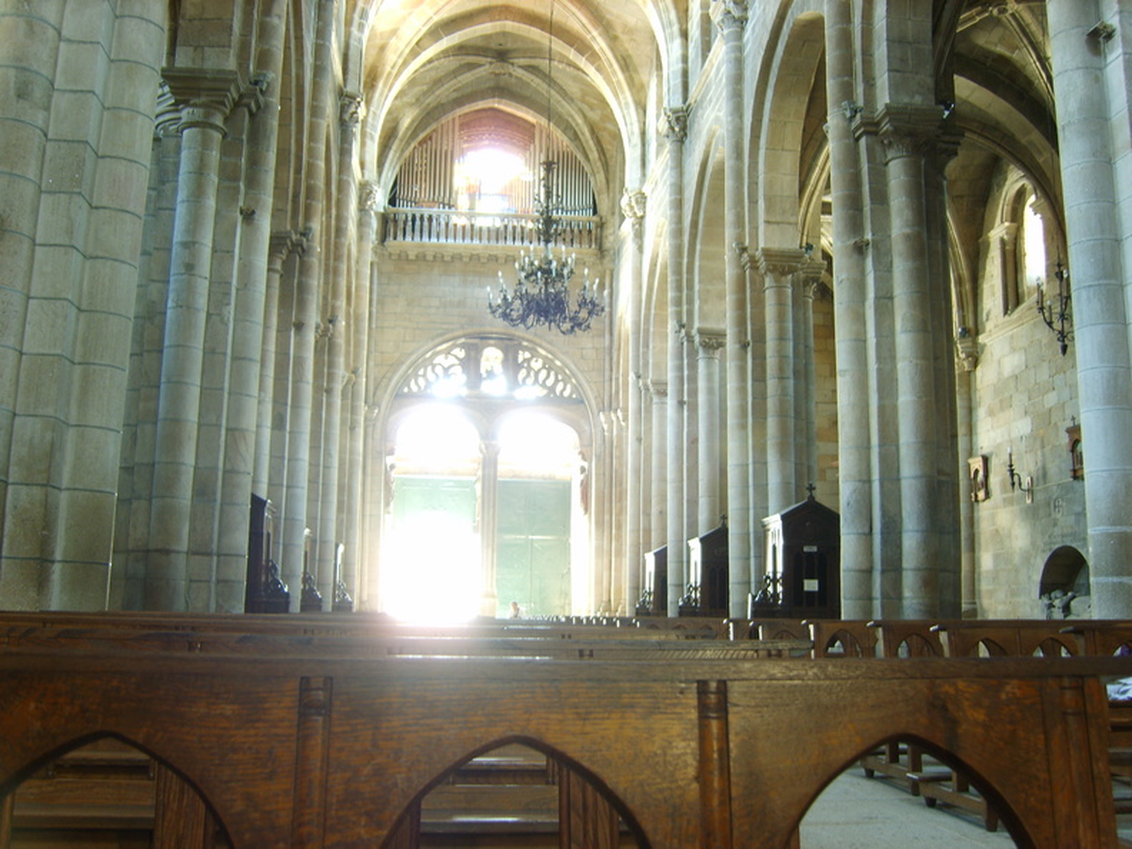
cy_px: 424
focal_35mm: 35
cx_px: 566
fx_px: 1145
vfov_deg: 40.7
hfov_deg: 52.6
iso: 50
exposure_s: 2
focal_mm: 7.4
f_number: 2.8
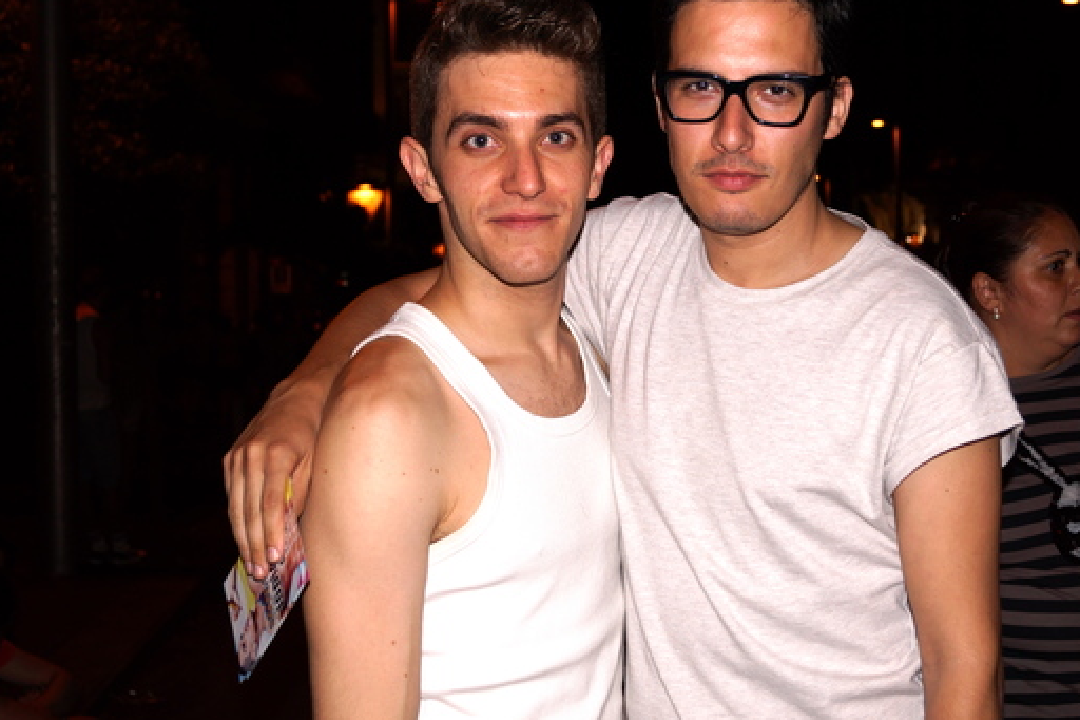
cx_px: 645
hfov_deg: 40.9
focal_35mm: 48
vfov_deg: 28.0
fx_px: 1439
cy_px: 315
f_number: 4.5
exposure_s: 1/160
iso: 100
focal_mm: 26
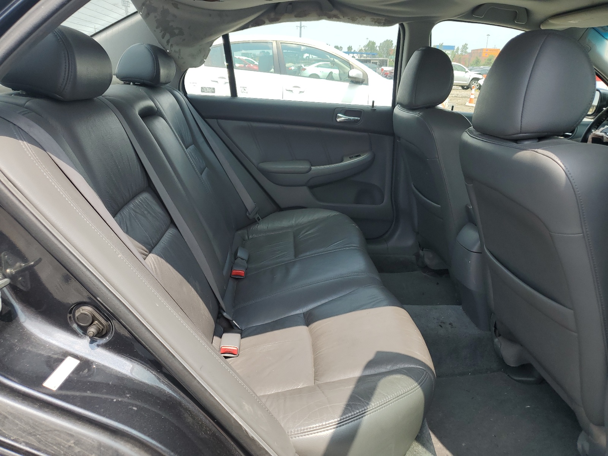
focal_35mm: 26
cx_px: 304
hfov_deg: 67.3
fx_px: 457
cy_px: 228
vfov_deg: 53.1
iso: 50
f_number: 1.5
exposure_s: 1/1111
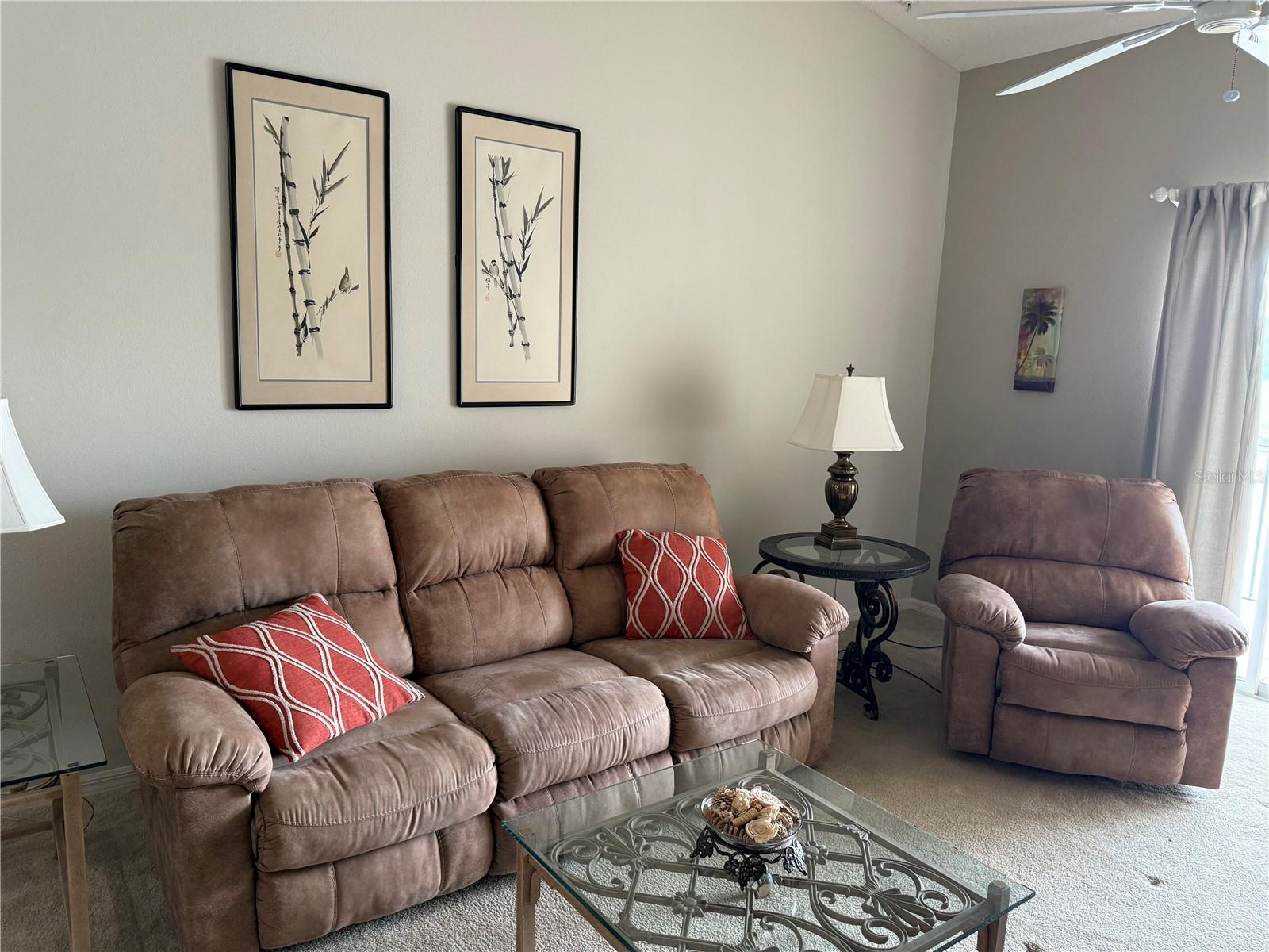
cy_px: 476
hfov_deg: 71.6
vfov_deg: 56.8
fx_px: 880
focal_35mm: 24
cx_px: 634
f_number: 1.78
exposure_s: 1/60
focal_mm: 6.76
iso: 200
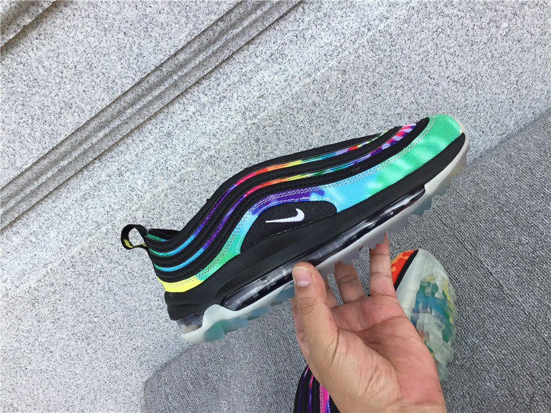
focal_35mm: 31
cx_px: 276
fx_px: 493
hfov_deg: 58.4
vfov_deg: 45.4
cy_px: 206
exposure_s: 1/512
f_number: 2.4
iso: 25
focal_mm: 3.3
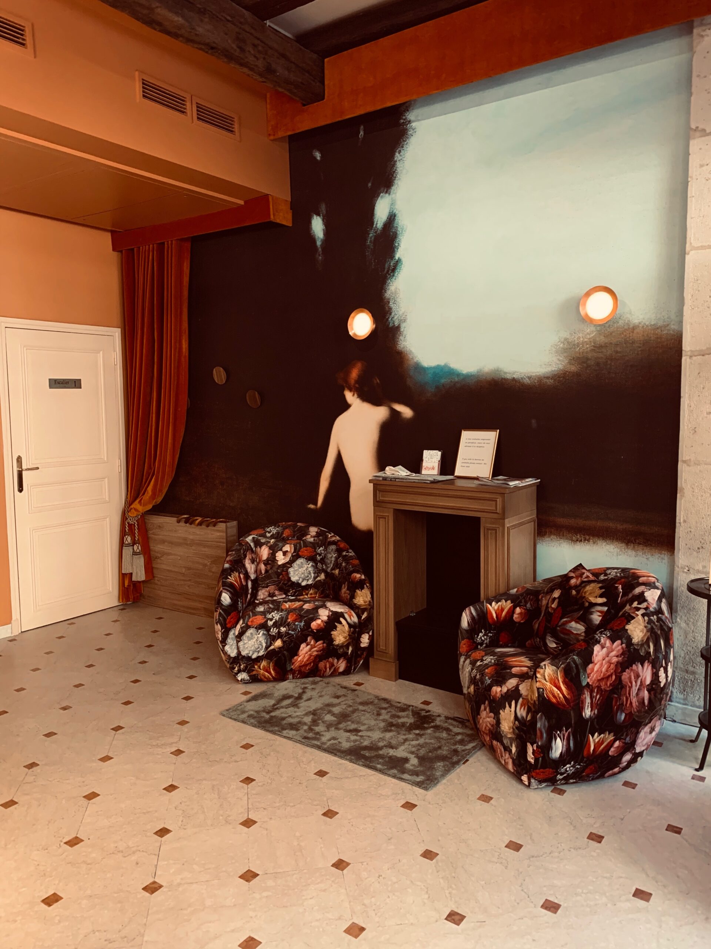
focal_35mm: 26
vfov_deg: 67.3
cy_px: 474
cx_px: 356
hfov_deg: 53.1
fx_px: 712
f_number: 1.8
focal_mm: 4.25
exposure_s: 1/50
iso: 200
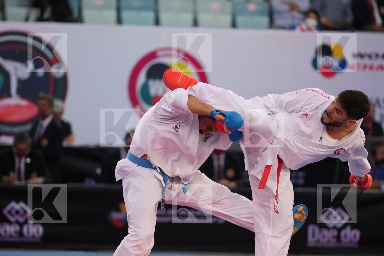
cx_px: 192
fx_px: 3200
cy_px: 128
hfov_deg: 6.9
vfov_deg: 4.6
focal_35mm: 300
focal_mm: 200
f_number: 2.8
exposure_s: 1/1000
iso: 2000
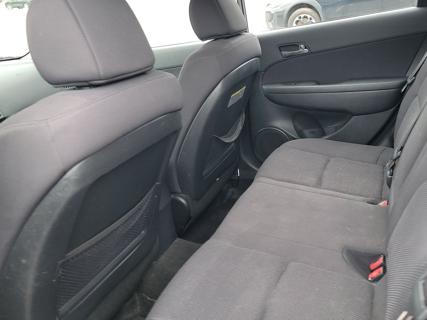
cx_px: 273
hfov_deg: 56.0
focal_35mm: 32
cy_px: 133
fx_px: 395
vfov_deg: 44.0
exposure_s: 1/59
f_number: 1.8
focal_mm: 6.7
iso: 259
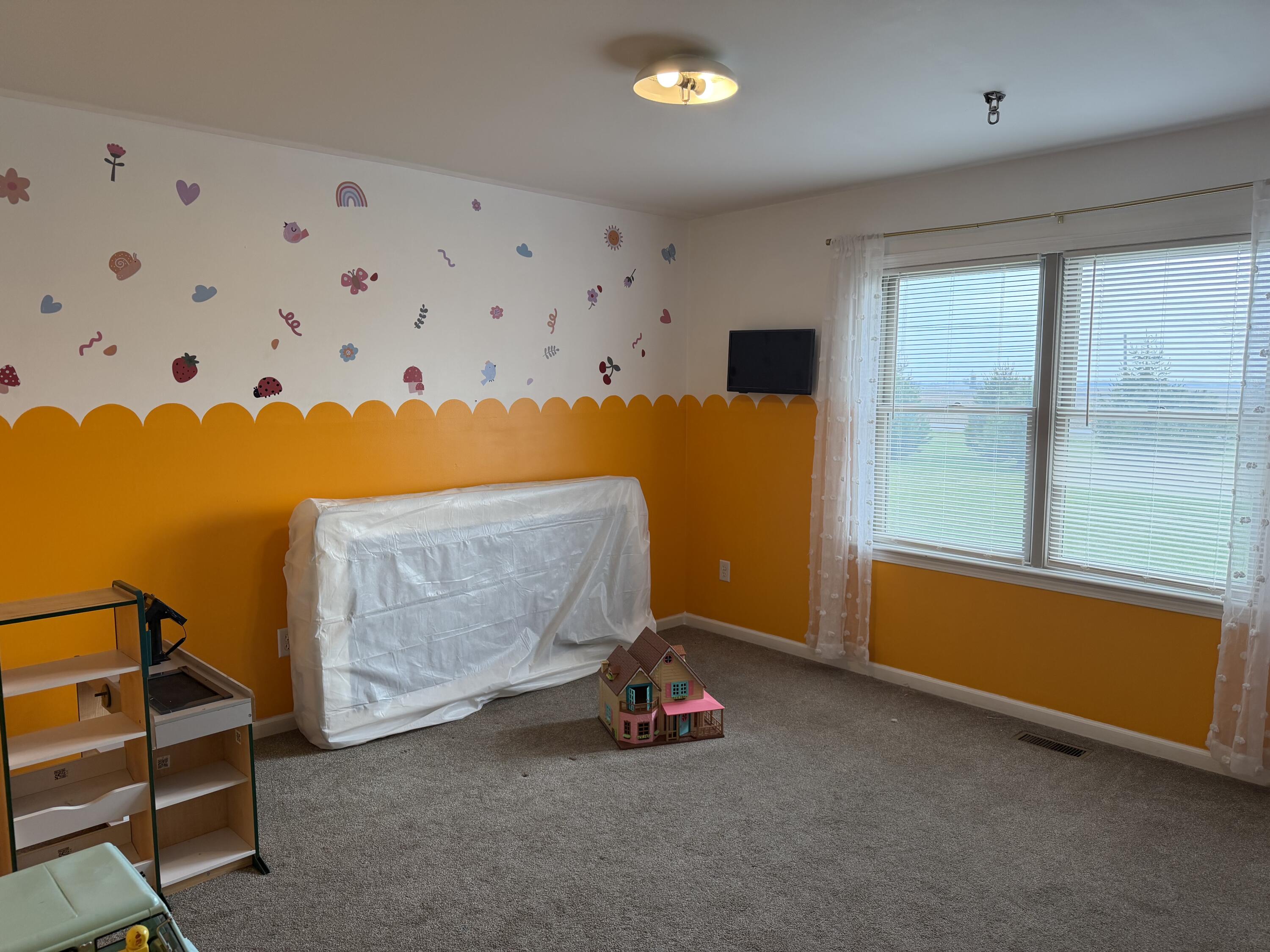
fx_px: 881
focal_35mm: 24
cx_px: 635
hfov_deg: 71.6
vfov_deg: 56.8
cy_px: 476
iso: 125
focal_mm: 6.76
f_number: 1.78
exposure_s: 1/198
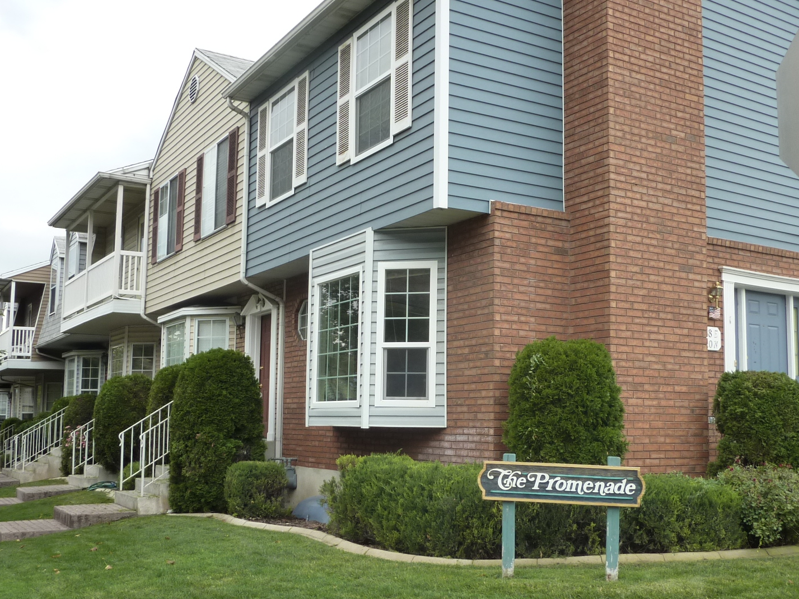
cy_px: 333
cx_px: 413
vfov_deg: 38.6
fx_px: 854
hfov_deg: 50.1
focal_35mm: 37
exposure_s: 1/160
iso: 125
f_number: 4
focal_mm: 4.1
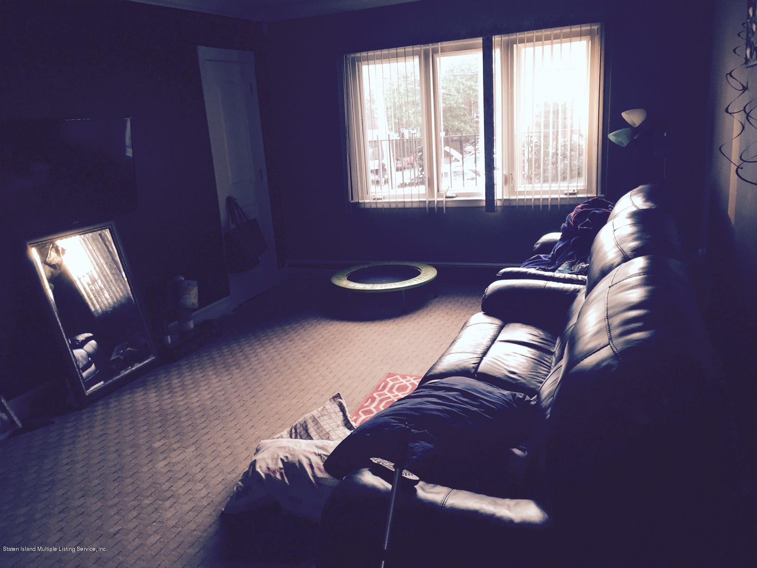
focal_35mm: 29
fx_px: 634
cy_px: 284
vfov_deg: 48.2
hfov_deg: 61.7
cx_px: 378
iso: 80
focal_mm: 4.15
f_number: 2.2
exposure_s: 1/30
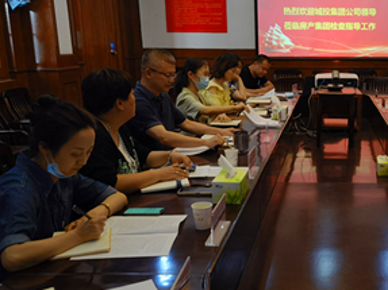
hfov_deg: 38.5
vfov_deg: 30.8
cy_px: 169
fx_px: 527
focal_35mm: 47
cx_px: 324
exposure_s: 1/100
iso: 200
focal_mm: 6.67
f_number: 1.9
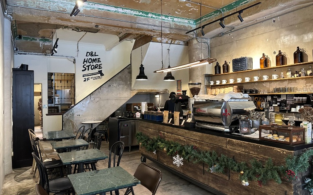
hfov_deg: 70.4
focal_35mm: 26
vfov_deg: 47.6
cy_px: 96
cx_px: 155
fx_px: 222
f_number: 1.78
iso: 400
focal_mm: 6.86
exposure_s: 1/40
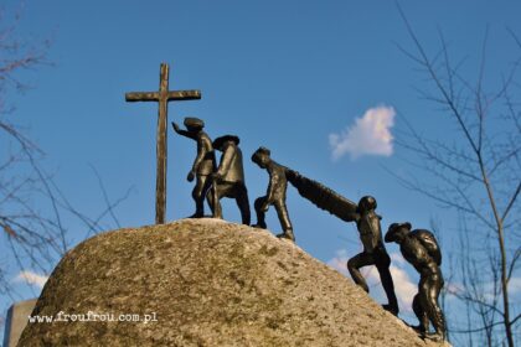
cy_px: 174
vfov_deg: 29.9
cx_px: 260
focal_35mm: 45
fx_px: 651
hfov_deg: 43.6
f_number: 8
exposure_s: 1/250
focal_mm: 30
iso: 100
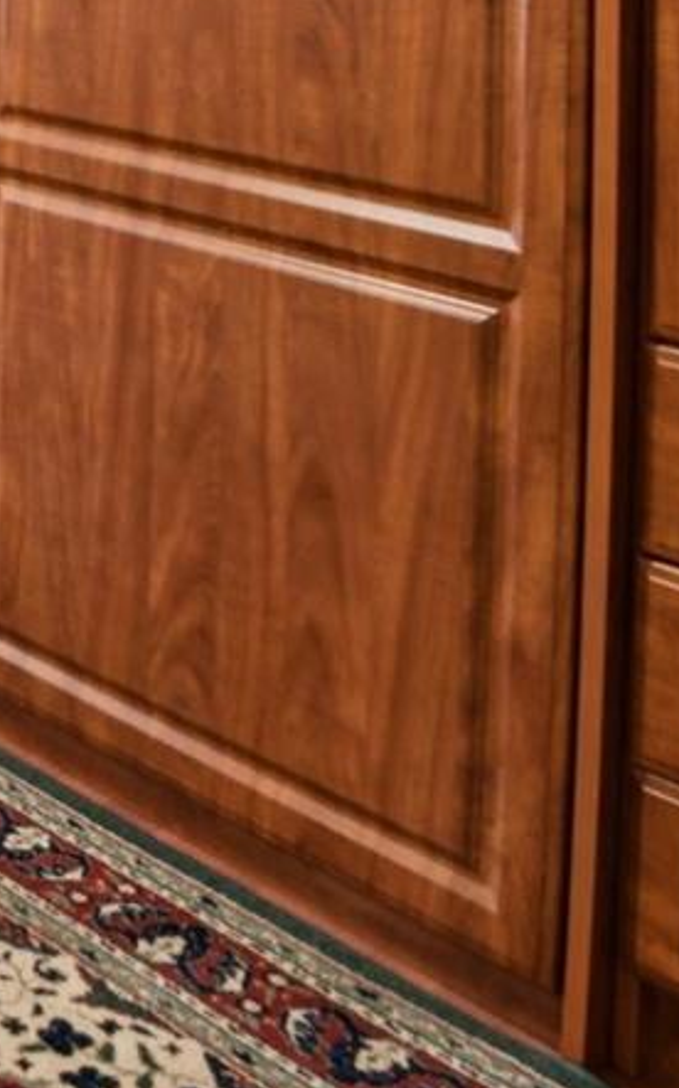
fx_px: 1748
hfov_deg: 16.1
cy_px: -214
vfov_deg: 29.7
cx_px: -748
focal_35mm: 59
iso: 400
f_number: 8
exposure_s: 1/2
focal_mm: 16
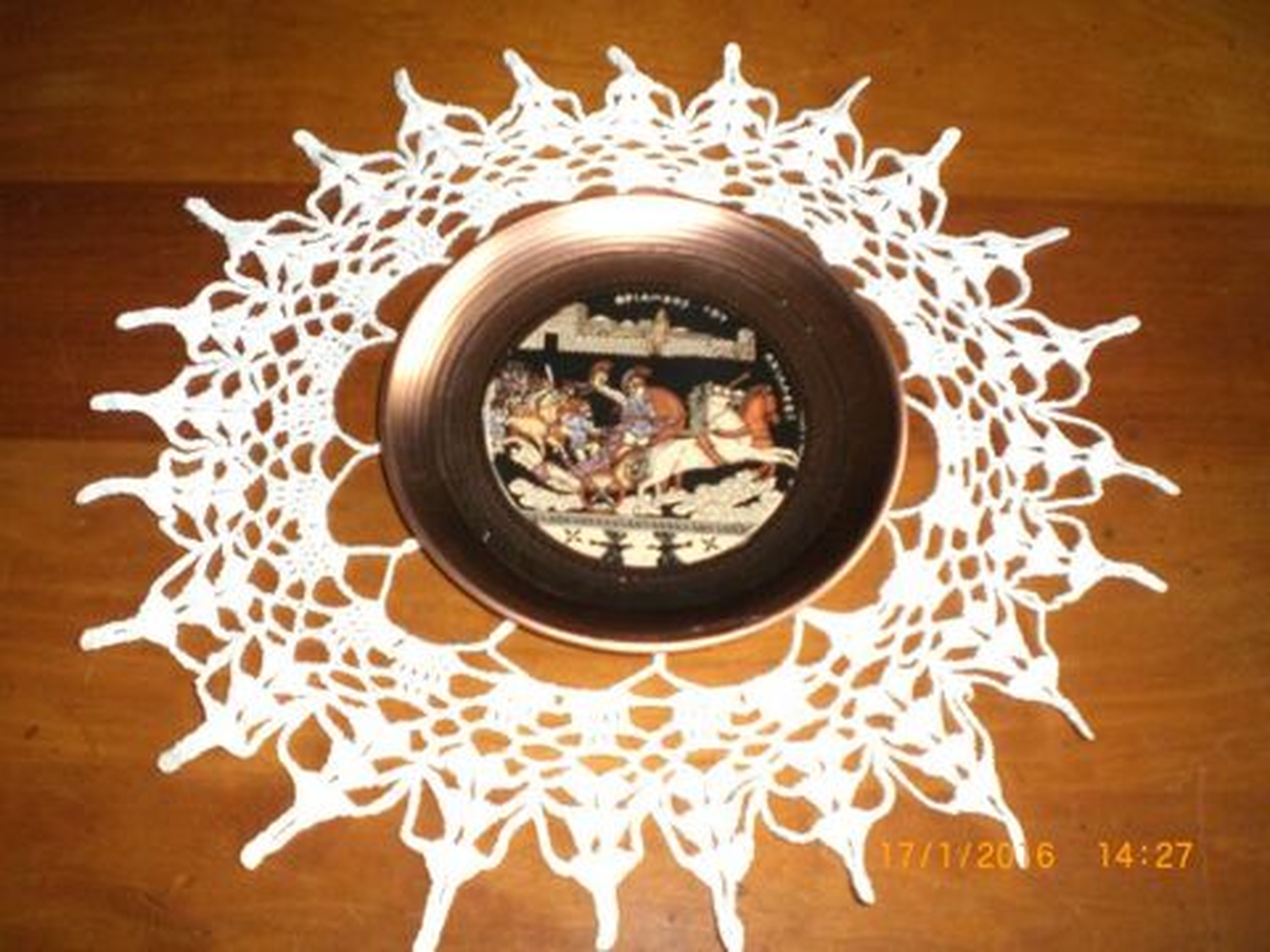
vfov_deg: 37.7
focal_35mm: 38
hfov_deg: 49.0
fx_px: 1394
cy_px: 476
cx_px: 635
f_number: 3.1
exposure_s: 1/60
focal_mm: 6.3
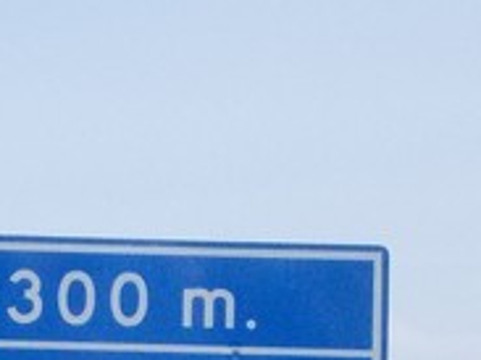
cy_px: 560
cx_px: -89
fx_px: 8123
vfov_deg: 2.5
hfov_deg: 3.4
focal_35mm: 585
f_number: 6.8
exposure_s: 1/500
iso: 200
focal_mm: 20
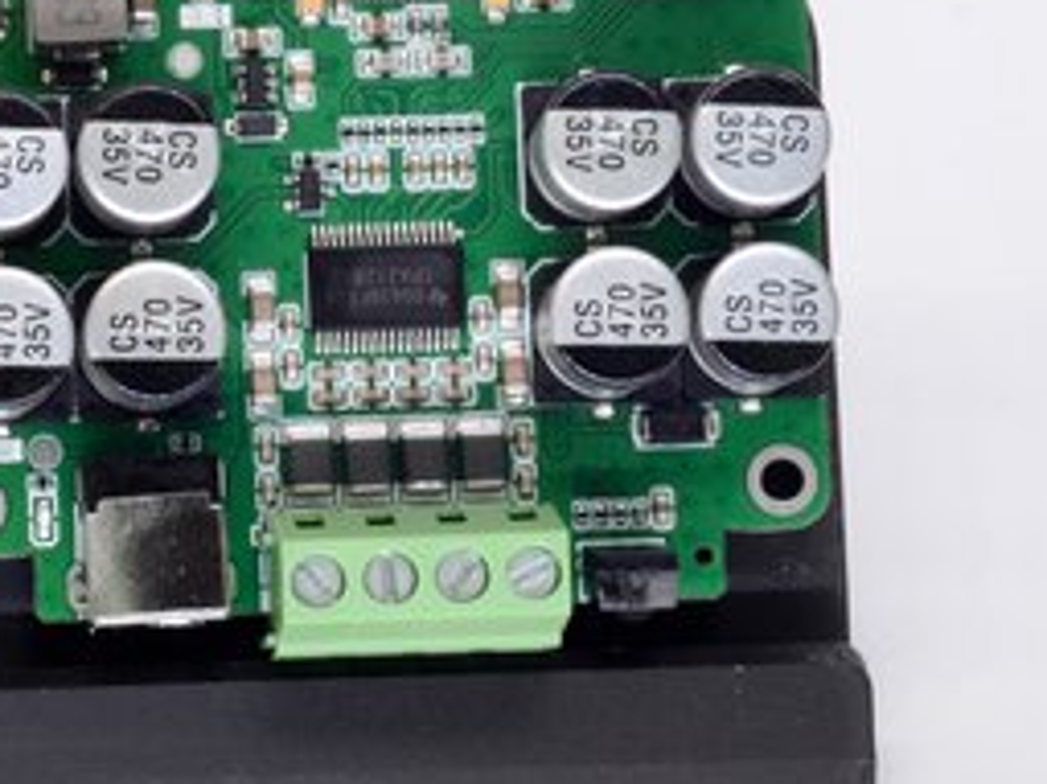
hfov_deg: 11.2
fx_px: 5321
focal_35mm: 176
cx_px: 365
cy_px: 265
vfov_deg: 8.4
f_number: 22
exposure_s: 1/8
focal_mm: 50
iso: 400
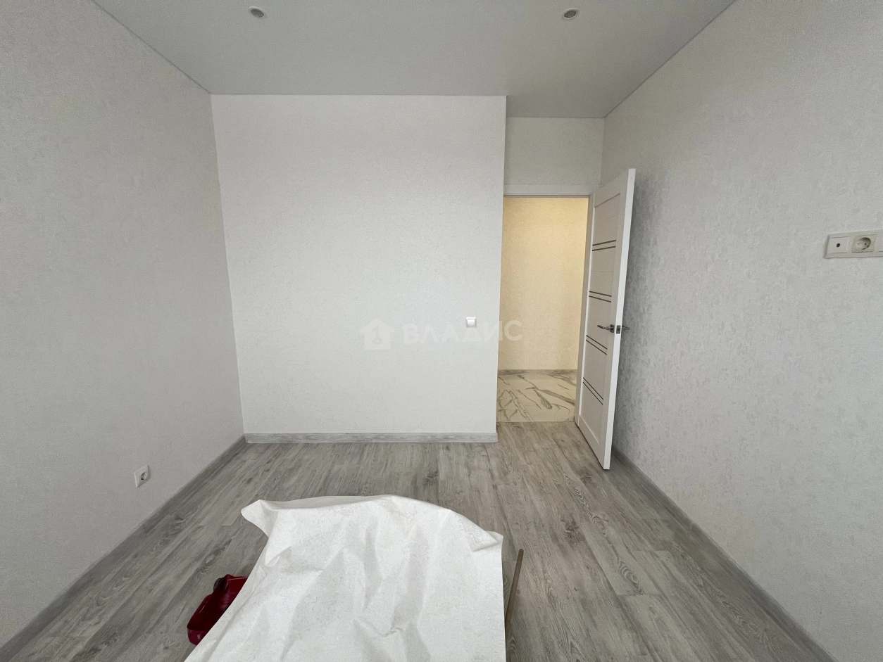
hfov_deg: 106.2
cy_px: 331
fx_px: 332
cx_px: 442
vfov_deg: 89.9
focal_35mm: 13
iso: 80
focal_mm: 1.57
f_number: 1.8
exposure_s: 1/99
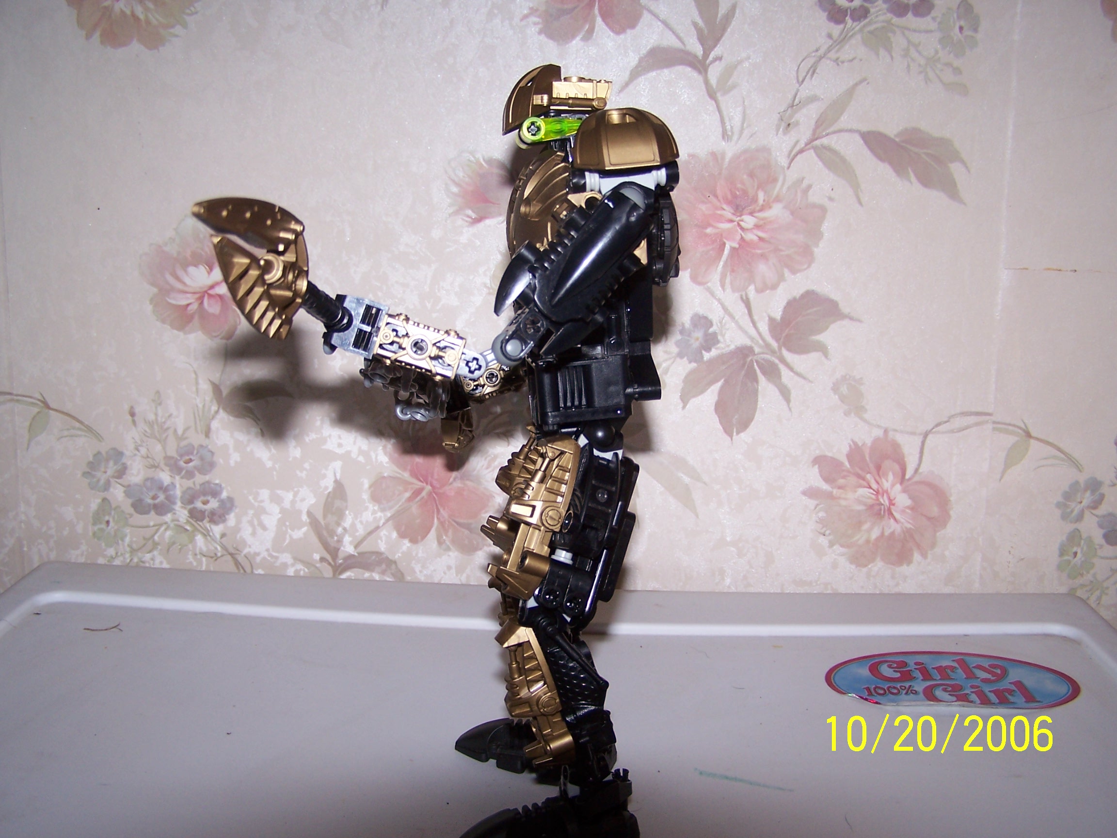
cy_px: 419
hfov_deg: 49.0
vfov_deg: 37.7
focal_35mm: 38
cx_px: 558
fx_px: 1226
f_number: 2.8
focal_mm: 6.3
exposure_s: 1/60
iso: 80
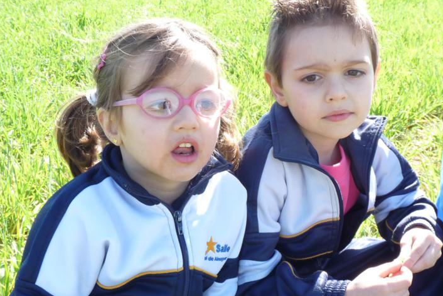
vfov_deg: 25.5
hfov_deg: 37.5
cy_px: 128
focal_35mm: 53
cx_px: 216
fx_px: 652
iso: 100
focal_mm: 5.8
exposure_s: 1/125
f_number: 4
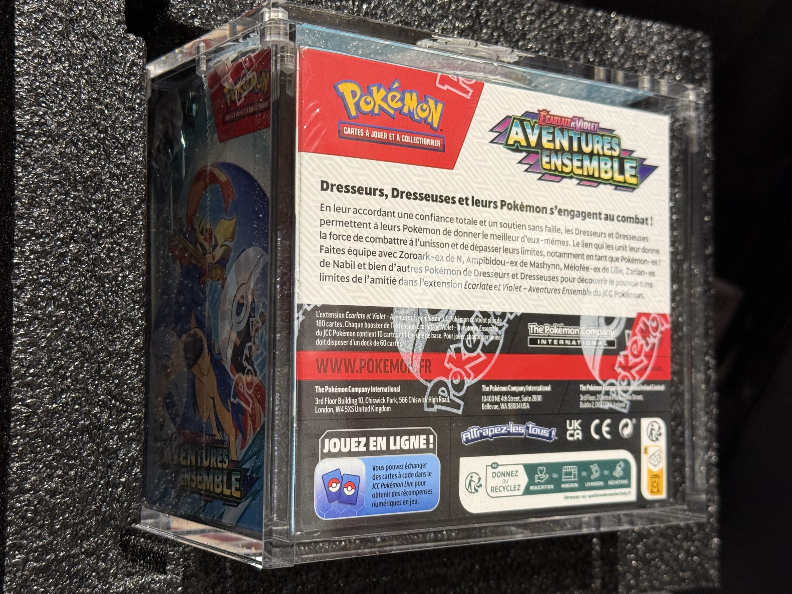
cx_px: 396
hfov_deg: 39.7
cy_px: 297
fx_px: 1098
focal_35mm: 48
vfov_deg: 30.3
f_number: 1.78
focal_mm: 6.76
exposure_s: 1/33
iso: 200
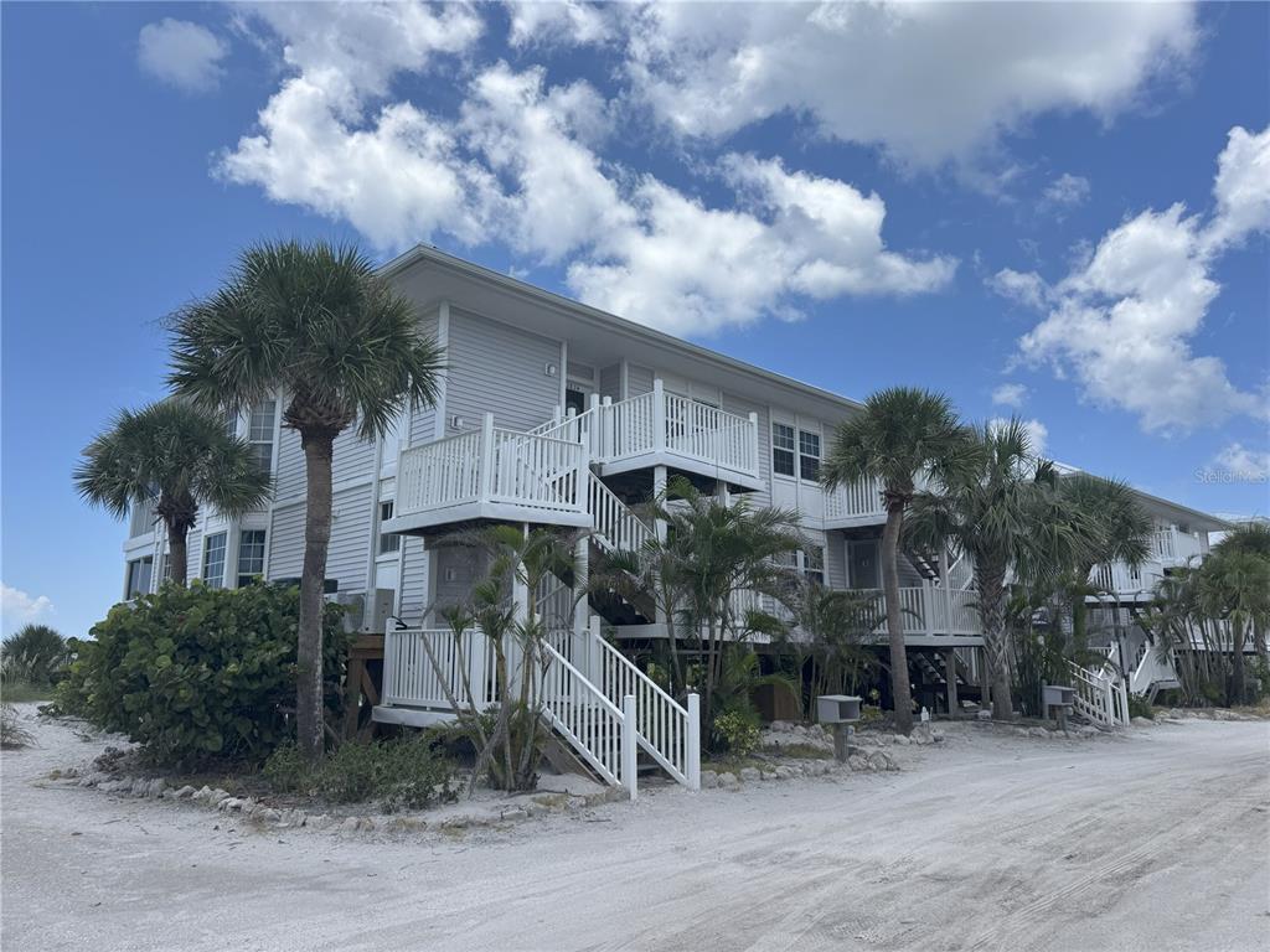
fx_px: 881
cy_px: 476
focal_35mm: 24
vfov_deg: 56.8
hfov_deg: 71.6
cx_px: 635
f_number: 1.78
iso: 80
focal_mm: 6.76
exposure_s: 1/4950
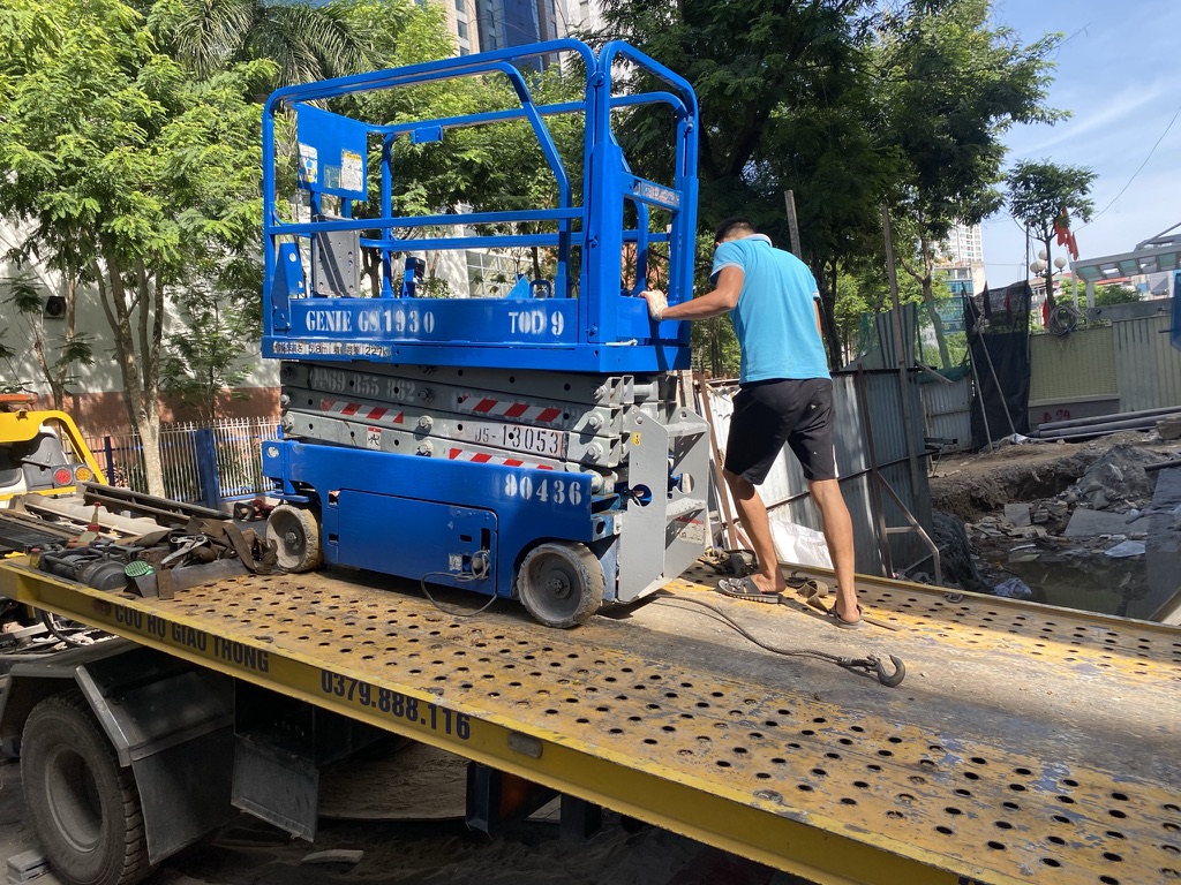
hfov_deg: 67.3
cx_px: 590
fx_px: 887
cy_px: 442
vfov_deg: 53.1
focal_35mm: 26
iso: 32
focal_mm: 4.25
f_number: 1.8
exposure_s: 1/568
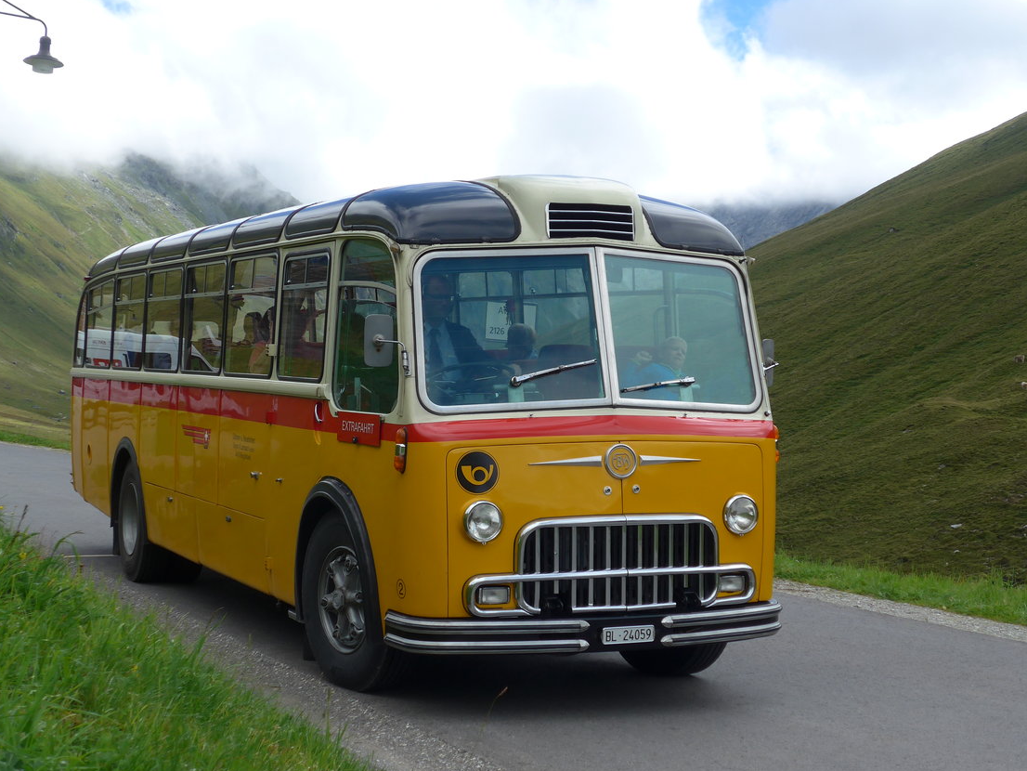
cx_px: 515
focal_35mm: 64
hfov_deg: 30.3
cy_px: 399
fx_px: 1899
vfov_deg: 22.9
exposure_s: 1/1000
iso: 80
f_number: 3.5
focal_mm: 12
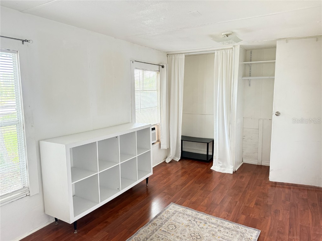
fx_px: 223
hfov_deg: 71.6
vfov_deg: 56.8
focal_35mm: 24
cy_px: 120
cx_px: 161
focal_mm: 6.76
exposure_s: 1/60
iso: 500
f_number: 1.78
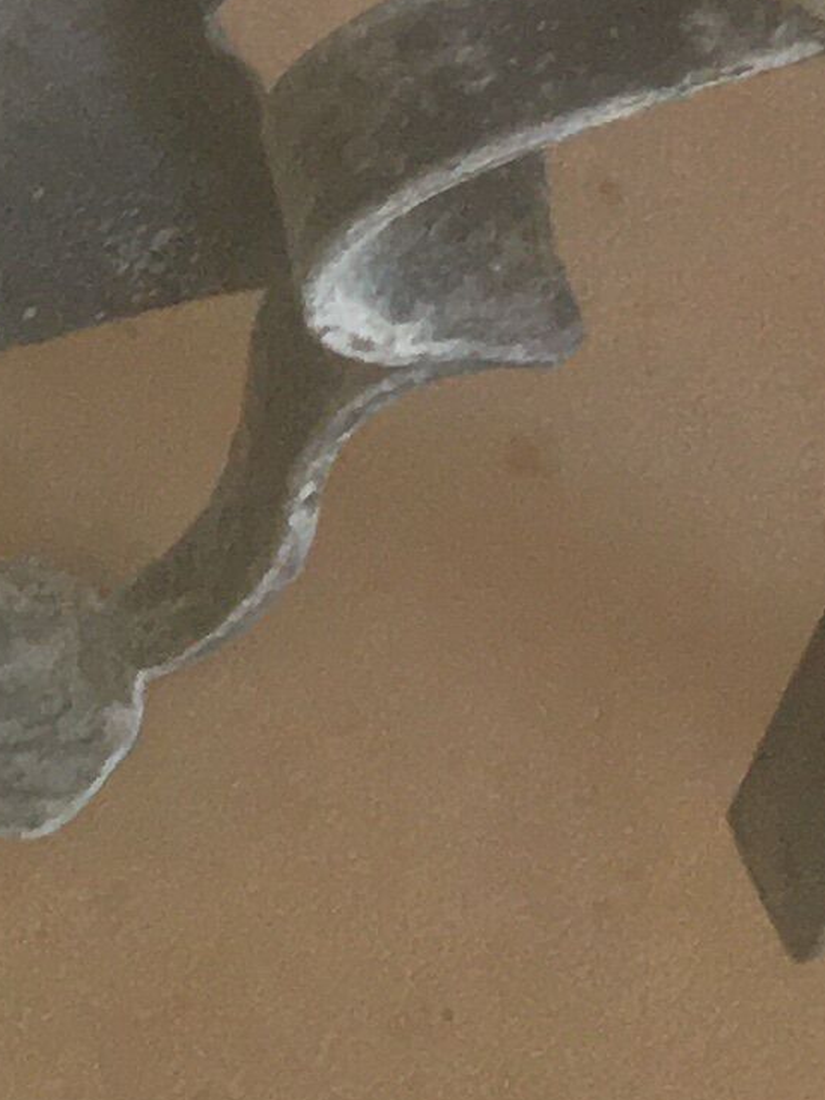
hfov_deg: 9.2
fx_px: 5086
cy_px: -1648
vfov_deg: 10.4
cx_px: 860
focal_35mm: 160
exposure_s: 1/33
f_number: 2.2
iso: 80
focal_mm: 4.15
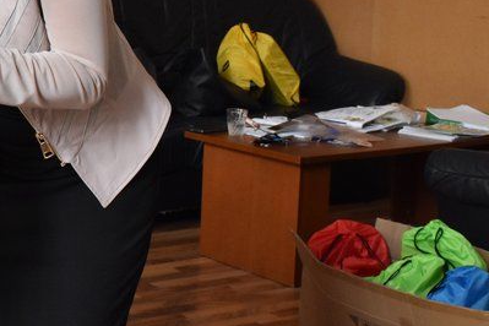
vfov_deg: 14.2
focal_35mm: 96
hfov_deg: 20.1
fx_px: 1308
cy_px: 119
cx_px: -60
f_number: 8
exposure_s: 1/40
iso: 1600
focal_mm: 25
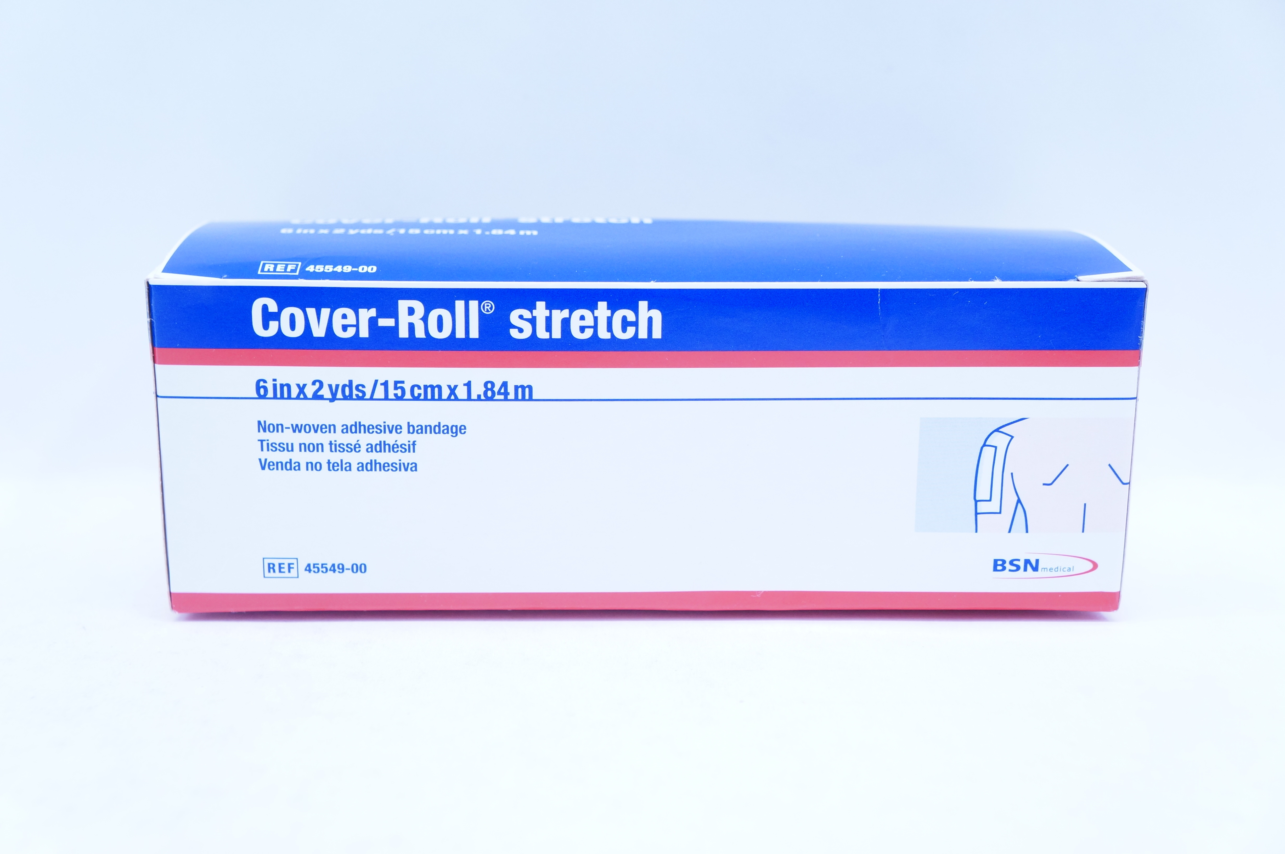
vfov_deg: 28.0
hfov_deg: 41.2
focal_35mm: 48
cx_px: 642
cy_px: 427
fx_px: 1711
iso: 800
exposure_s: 1/100
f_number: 5.6
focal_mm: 32
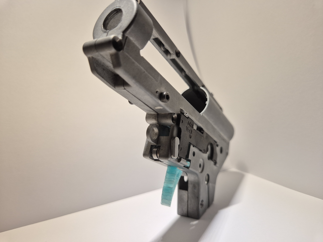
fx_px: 215
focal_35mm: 23
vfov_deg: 58.9
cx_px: 162
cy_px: 121
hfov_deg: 73.9
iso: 160
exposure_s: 1/100
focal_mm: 5.4
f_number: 1.8
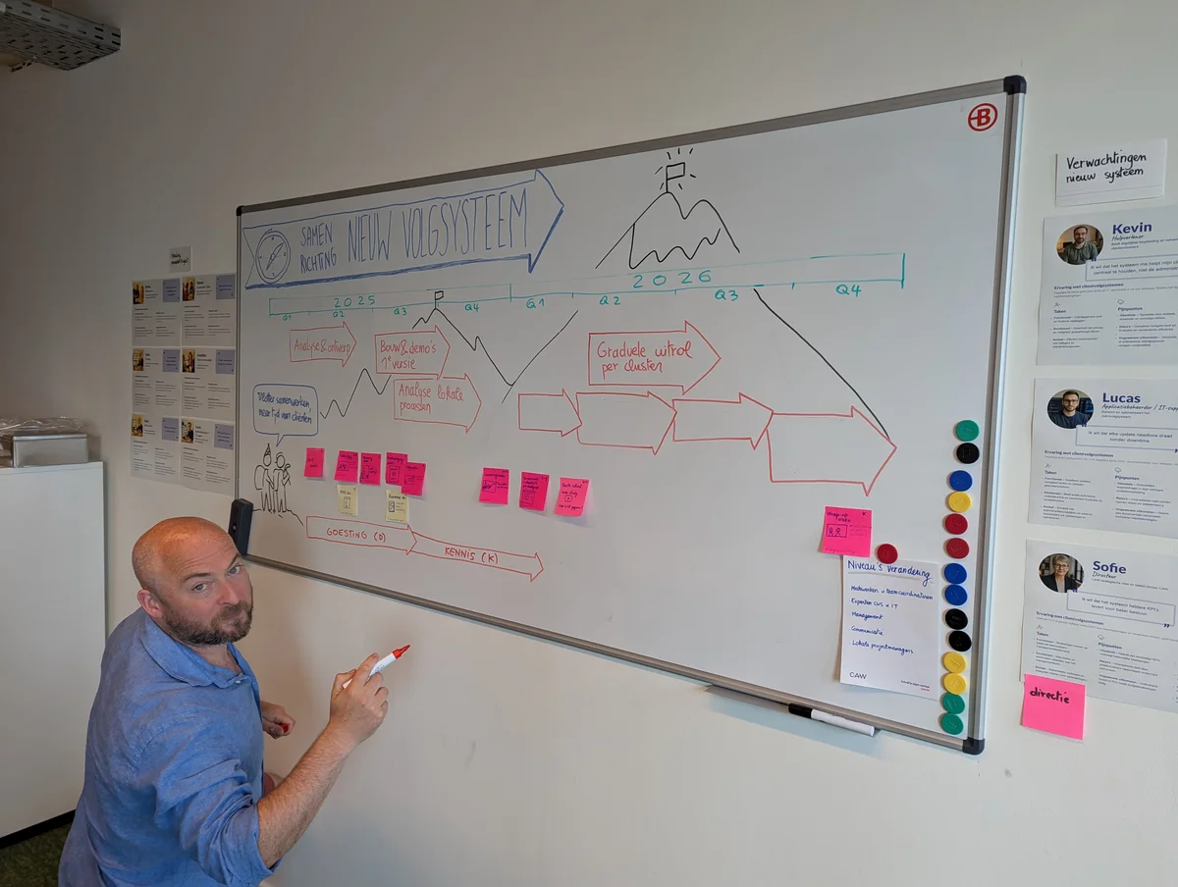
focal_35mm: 24
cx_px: 589
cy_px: 444
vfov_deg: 57.0
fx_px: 818
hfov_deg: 71.5
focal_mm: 6.81
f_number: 1.85
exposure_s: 1/142
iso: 65
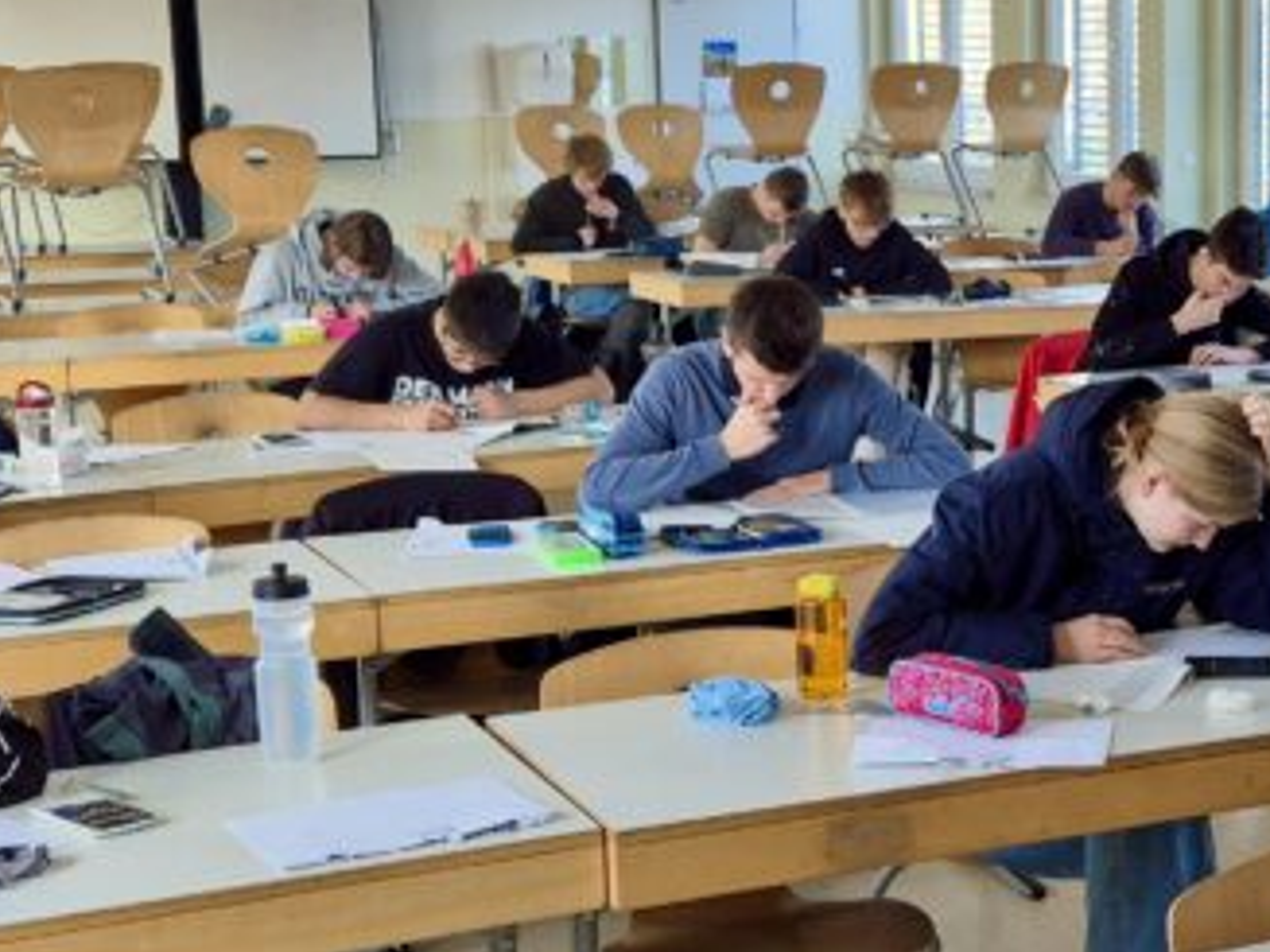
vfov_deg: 20.4
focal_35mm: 72
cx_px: 1134
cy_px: 525
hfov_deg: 26.2
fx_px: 2641
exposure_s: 1/100
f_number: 1.8
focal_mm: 5.4
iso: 40
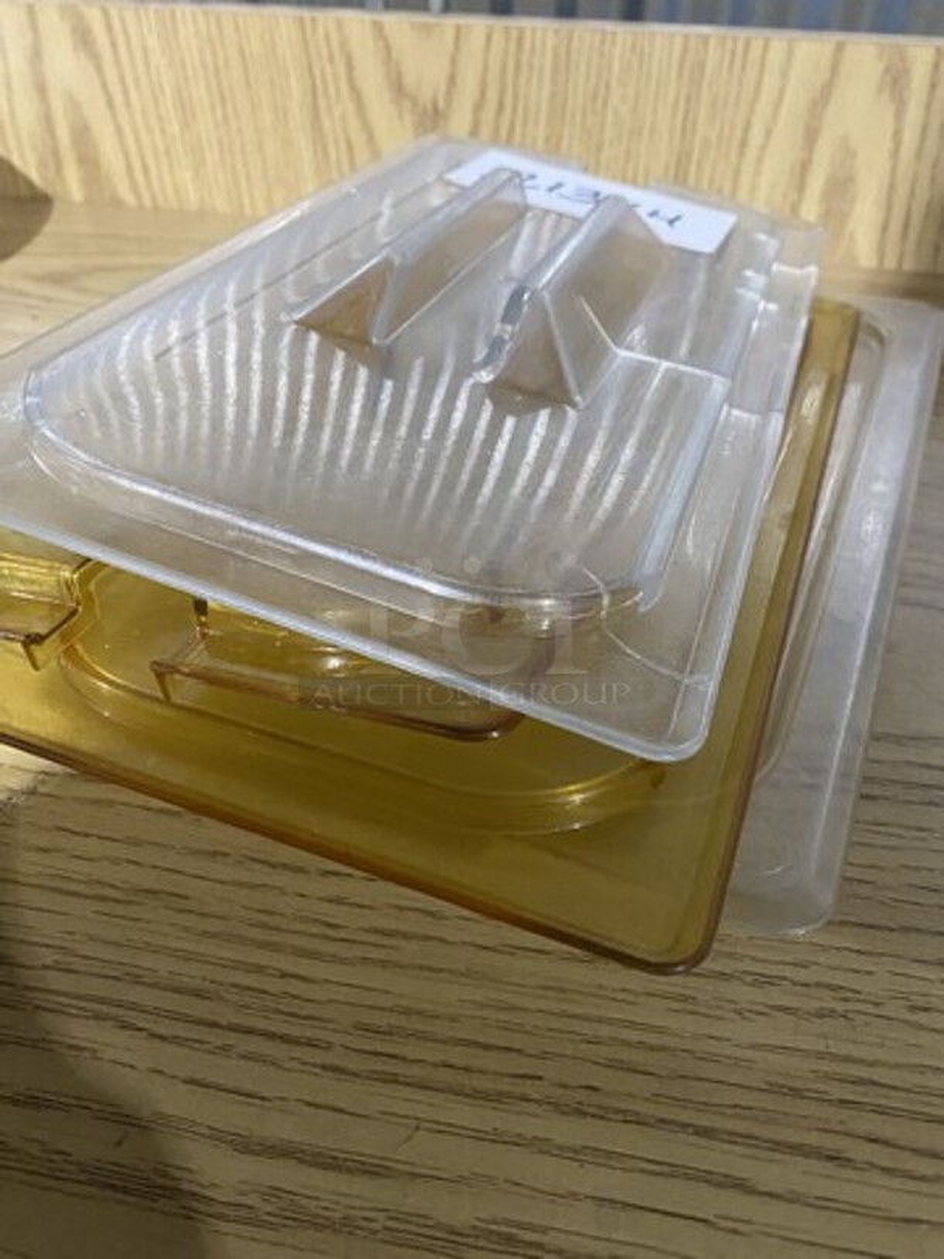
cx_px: 472
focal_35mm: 26
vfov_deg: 67.3
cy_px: 630
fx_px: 945
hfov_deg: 53.1
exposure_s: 1/60
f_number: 1.8
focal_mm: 4.25
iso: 500
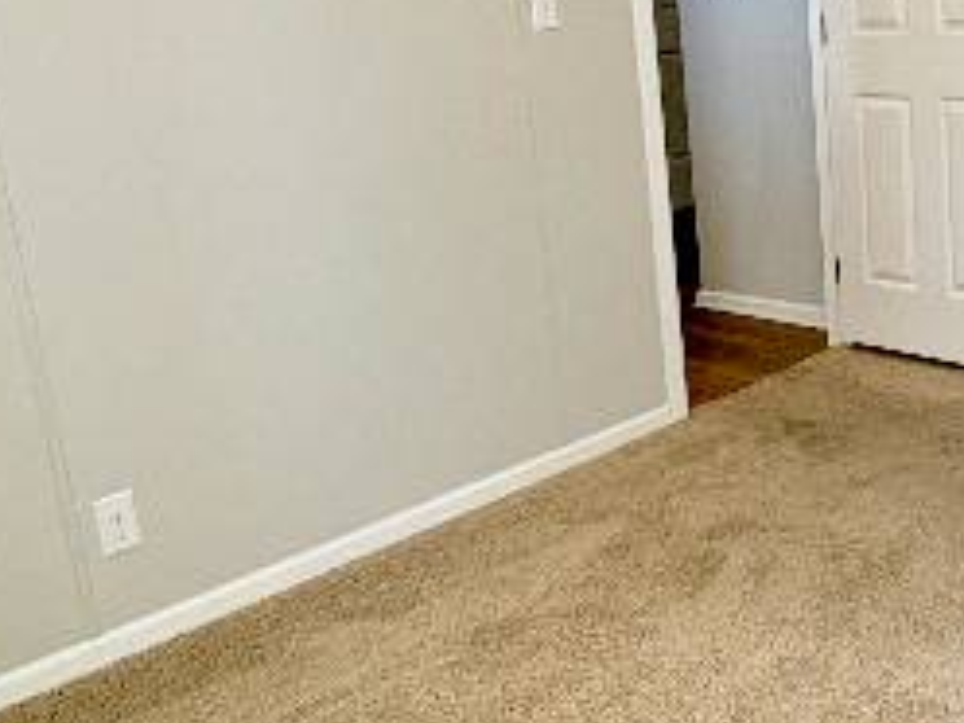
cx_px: 789
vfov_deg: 30.2
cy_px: 278
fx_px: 1337
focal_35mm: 48
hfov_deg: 38.0
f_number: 2.2
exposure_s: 1/120
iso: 320
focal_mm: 2.22
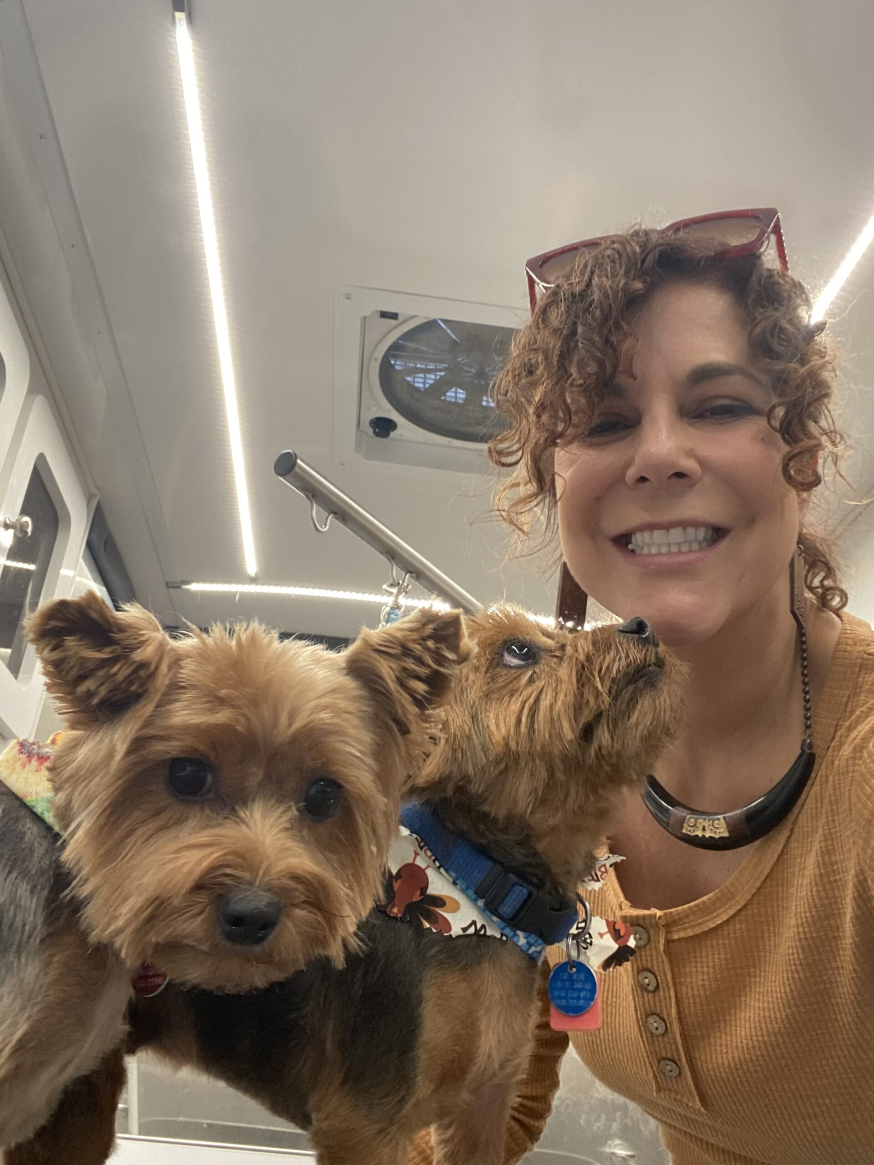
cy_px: 582
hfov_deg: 46.8
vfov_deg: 60.0
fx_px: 1010
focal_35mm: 30
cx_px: 437
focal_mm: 2.71
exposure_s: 1/60
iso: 125
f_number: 2.2
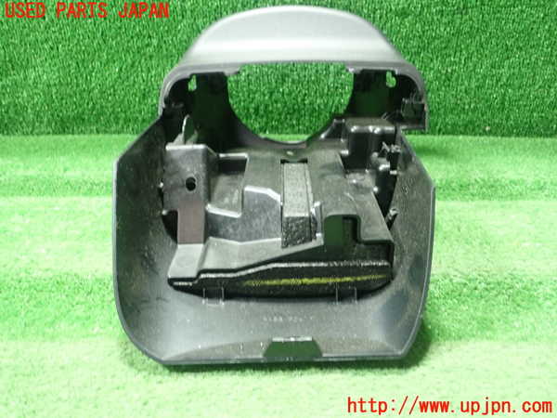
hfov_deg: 60.0
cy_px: 209
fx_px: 483
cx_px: 278
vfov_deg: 46.8
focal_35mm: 30
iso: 800
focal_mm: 5.5
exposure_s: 1/50
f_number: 2.3
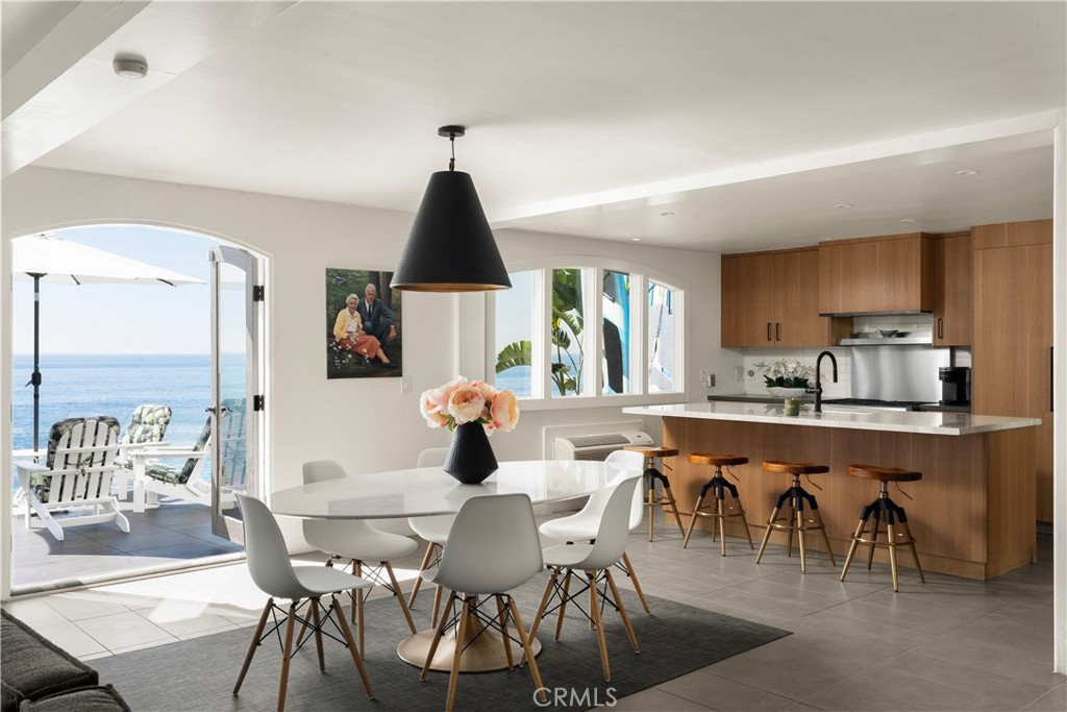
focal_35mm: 30
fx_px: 889
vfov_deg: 43.6
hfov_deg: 61.9
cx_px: 534
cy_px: 356
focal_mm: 30
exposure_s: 1/15
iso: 640
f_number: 18
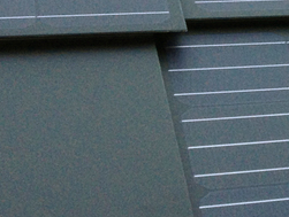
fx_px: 1396
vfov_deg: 8.8
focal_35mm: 167
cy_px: -34
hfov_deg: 10.7
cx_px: 602
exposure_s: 1/20
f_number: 2.4
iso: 100
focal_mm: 4.28
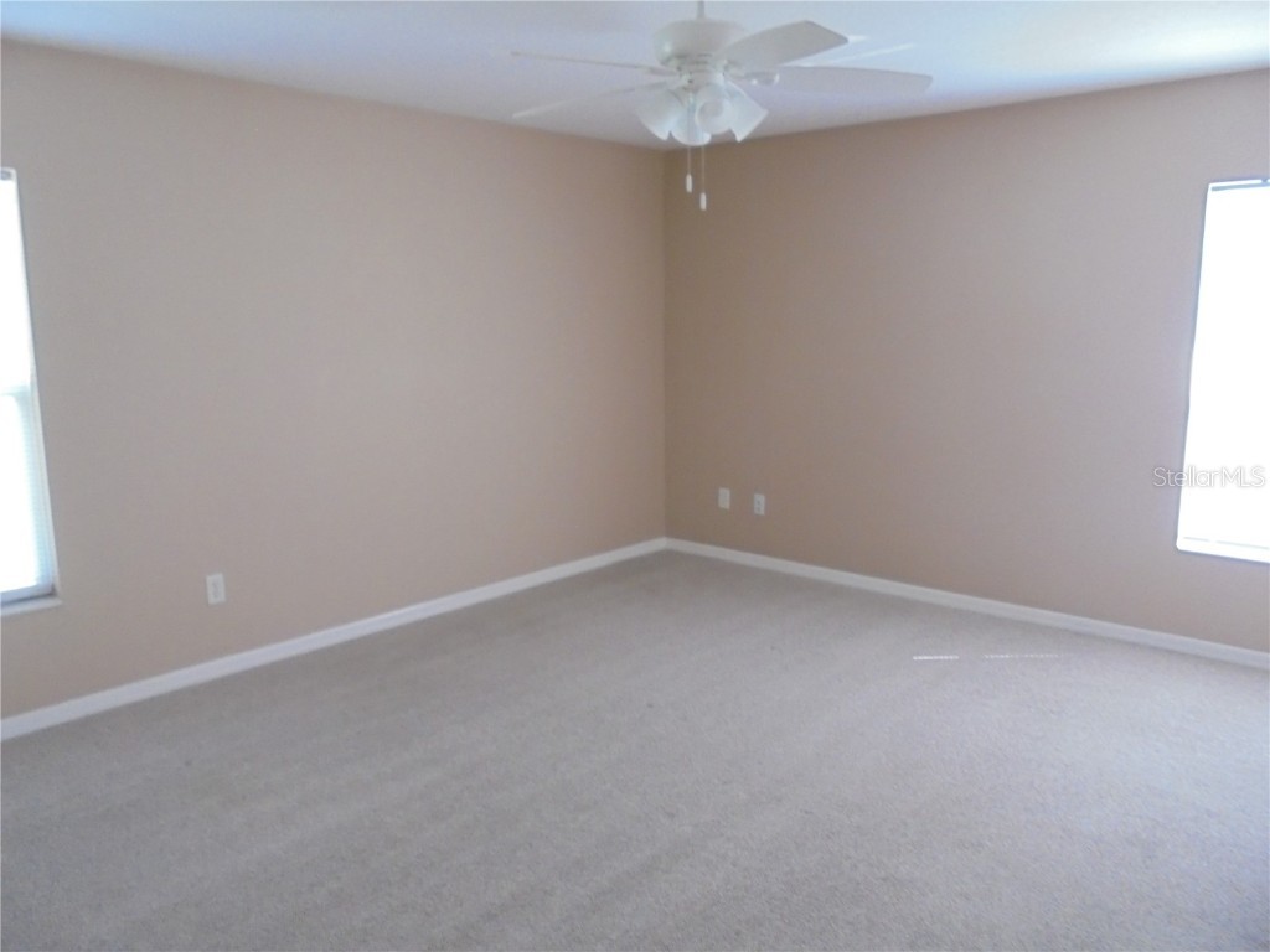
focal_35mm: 26
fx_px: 954
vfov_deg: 53.1
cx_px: 635
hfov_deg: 67.3
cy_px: 476
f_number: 3.5
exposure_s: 1/30
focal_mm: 4.6
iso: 320
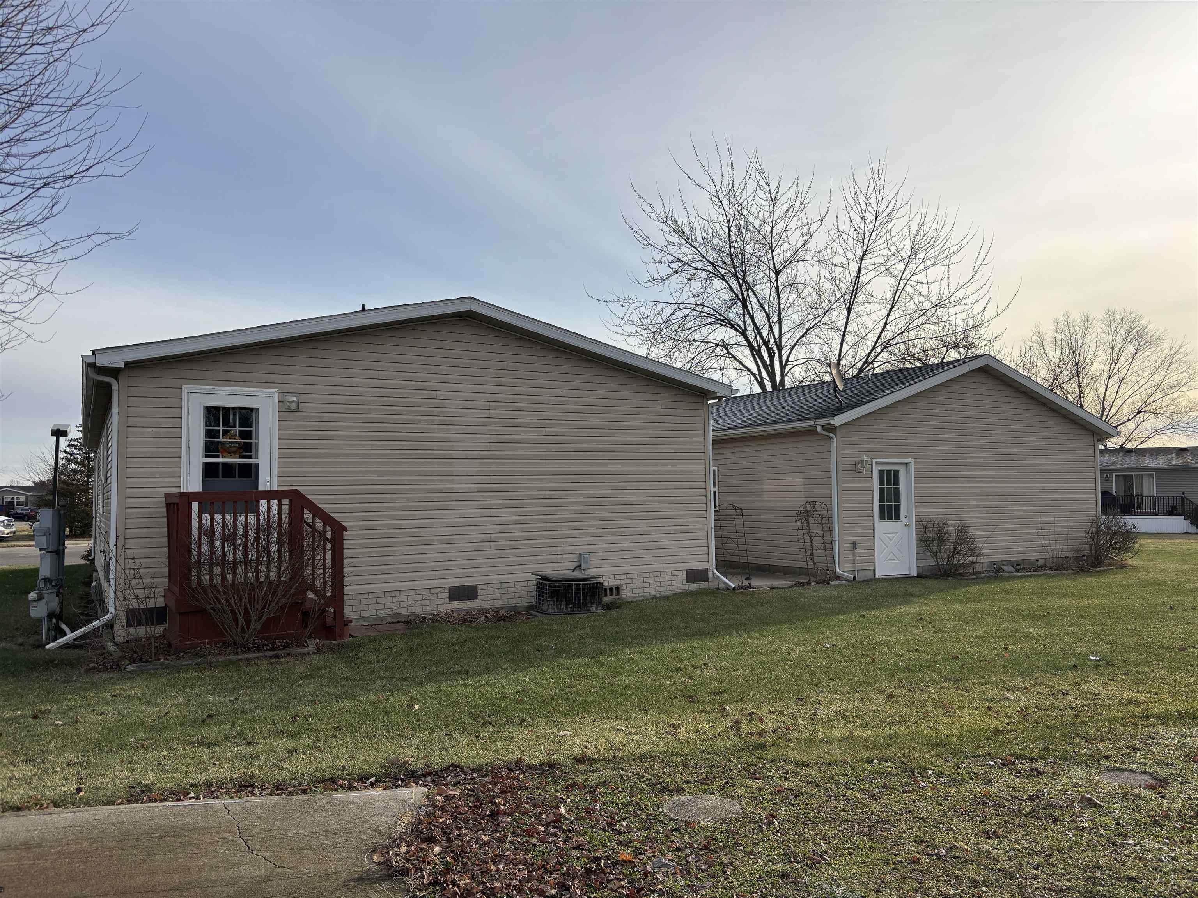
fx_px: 900
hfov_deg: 67.3
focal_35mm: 26
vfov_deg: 53.1
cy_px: 449
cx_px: 599
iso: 50
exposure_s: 1/3937
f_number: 1.6
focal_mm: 5.96
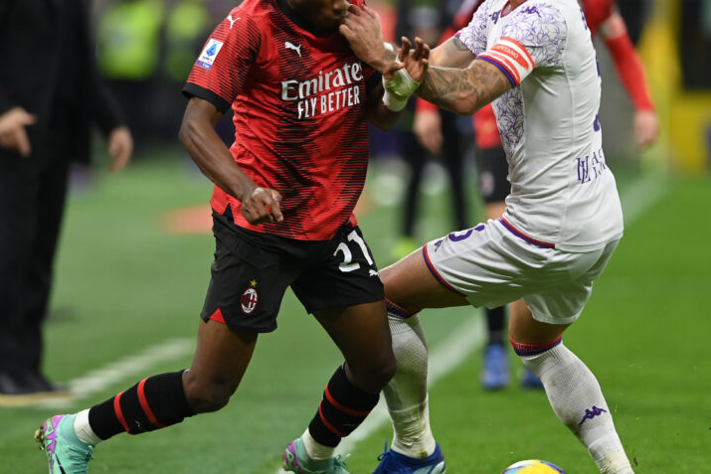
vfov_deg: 2.4
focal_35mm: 573
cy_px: 219
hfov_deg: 3.6
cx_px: 365
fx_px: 11318
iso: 2500
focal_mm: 400
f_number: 3.5
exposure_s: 1/1600
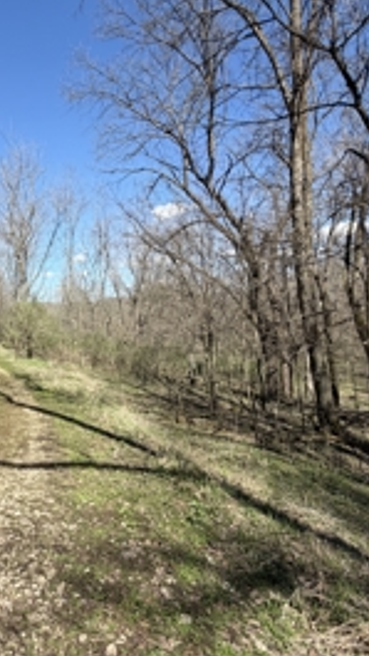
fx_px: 400
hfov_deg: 45.7
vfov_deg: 78.7
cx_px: 50
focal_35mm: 23
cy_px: 317
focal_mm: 2.22
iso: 32
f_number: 2.2
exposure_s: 1/770
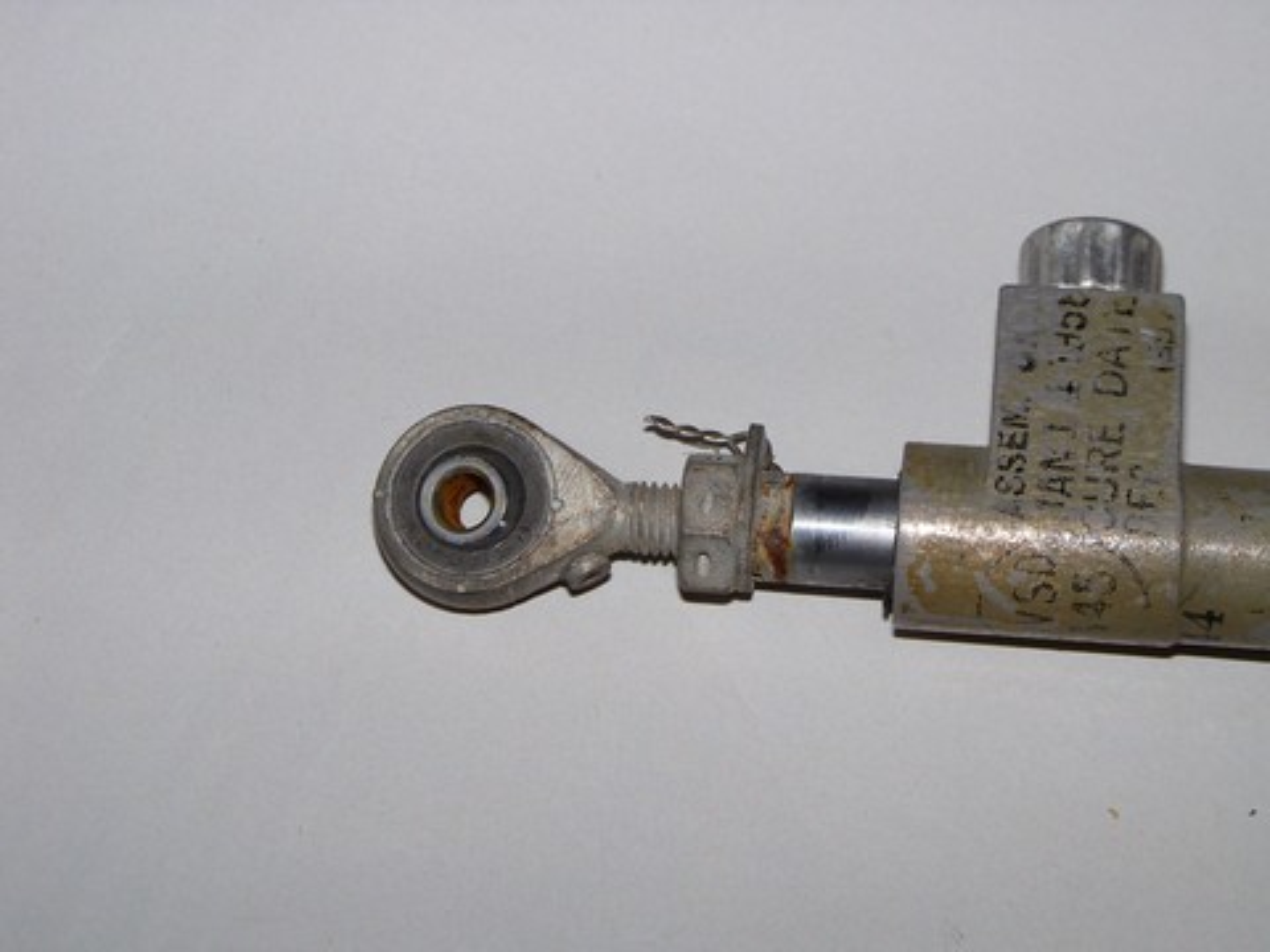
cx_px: 635
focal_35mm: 80
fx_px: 2935
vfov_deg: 18.4
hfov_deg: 24.4
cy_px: 476
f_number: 4.1
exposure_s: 1/125
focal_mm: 14.2
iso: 100
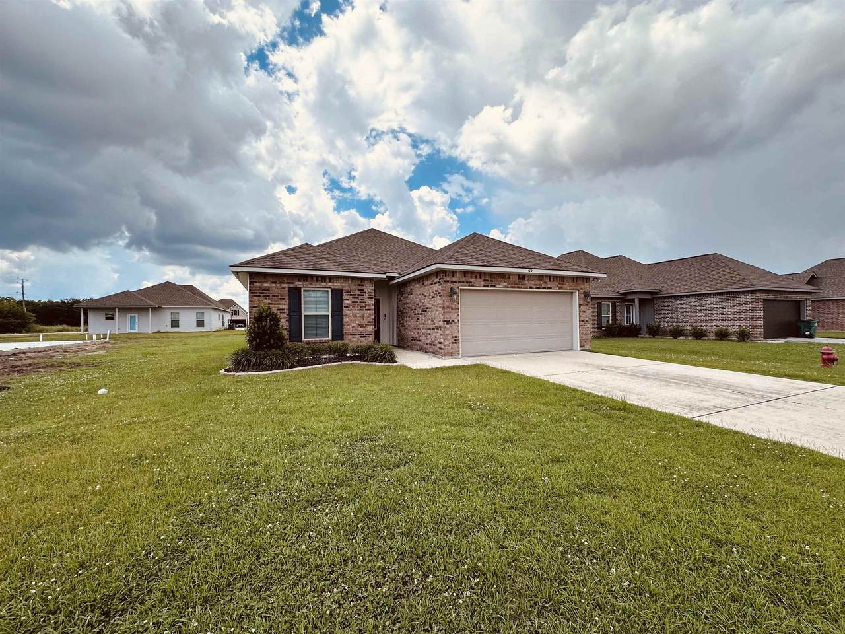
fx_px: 342
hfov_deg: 102.1
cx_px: 422
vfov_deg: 85.7
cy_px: 317
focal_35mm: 14
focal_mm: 2.22
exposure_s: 1/1887
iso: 40
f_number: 2.2
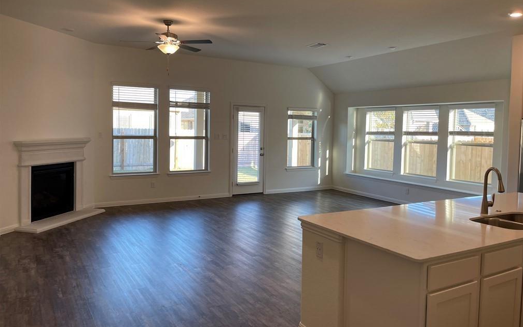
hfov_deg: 66.5
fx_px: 399
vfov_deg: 44.5
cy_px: 146
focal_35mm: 28
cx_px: 265
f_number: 1.6
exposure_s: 1/120
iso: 80
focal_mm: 5.1
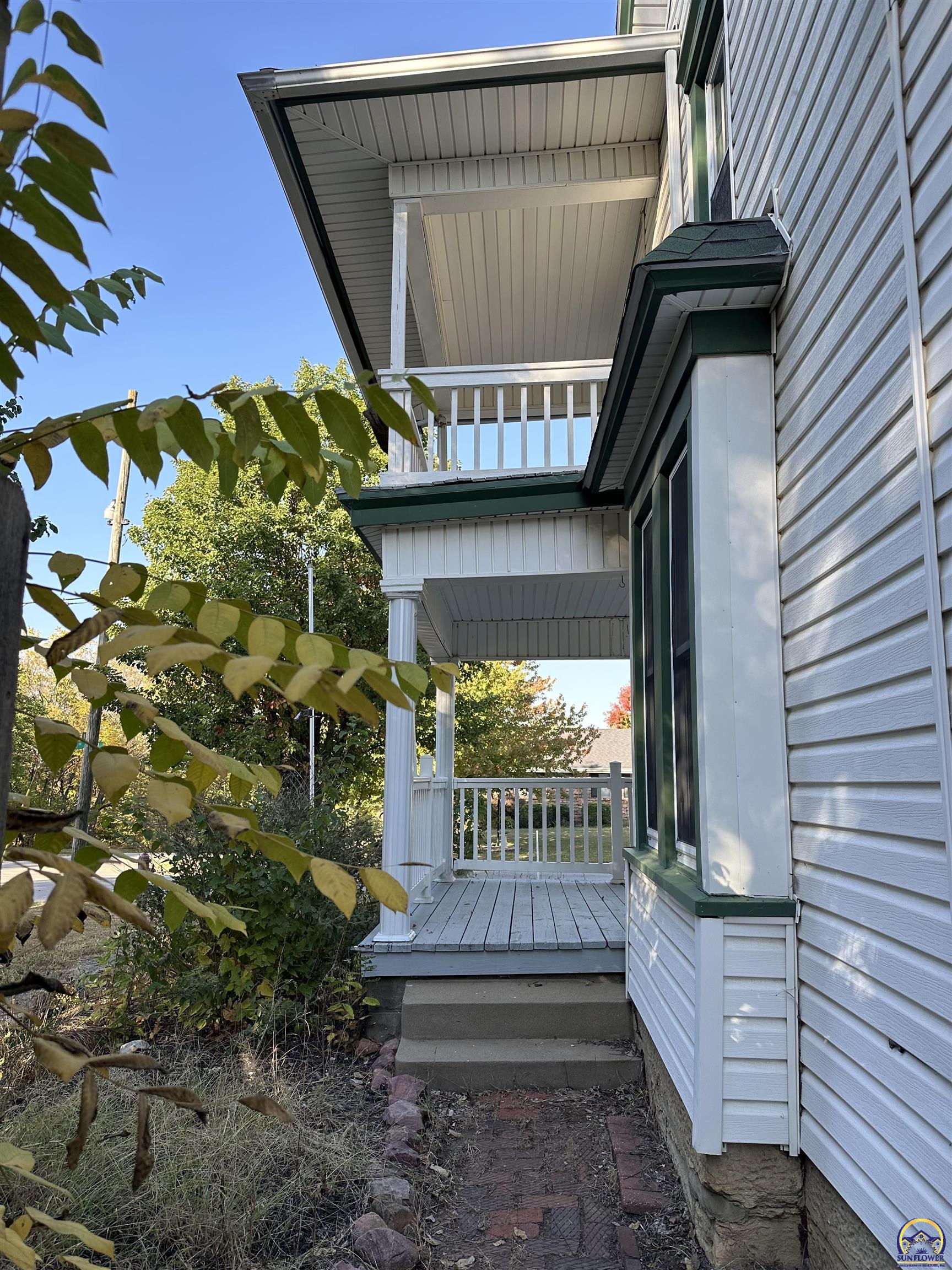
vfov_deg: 71.6
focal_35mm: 24
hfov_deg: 56.8
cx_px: 476
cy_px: 635
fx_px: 880
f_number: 1.78
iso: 80
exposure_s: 1/676
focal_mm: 6.86
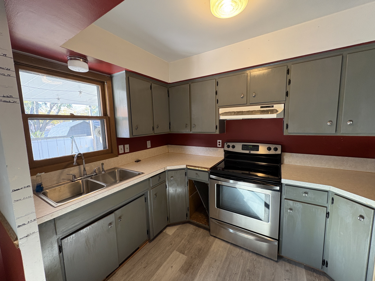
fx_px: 152
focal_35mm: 14
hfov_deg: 102.1
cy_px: 140
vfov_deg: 85.7
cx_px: 188
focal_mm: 2.22
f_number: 2.2
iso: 250
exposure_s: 1/60
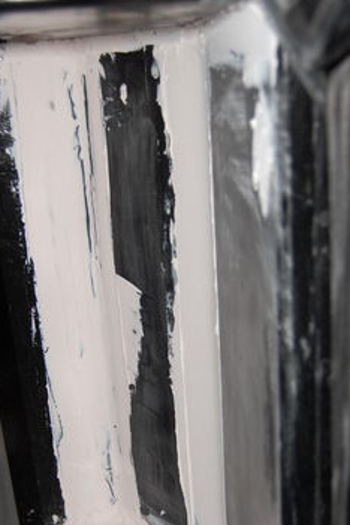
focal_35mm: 52
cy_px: 337
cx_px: 153
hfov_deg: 26.0
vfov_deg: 37.9
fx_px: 757
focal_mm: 19
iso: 400
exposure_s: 1/60
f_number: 3.5
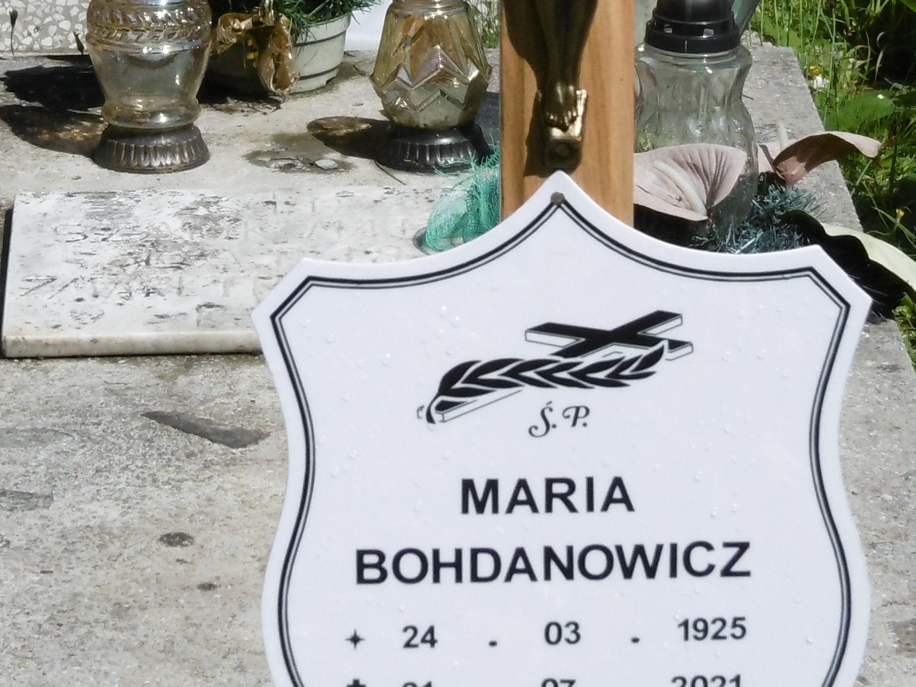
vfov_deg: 7.2
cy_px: -17
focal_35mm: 206
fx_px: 5452
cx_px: 516
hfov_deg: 9.6
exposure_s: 1/250
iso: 100
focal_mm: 12.1
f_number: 11
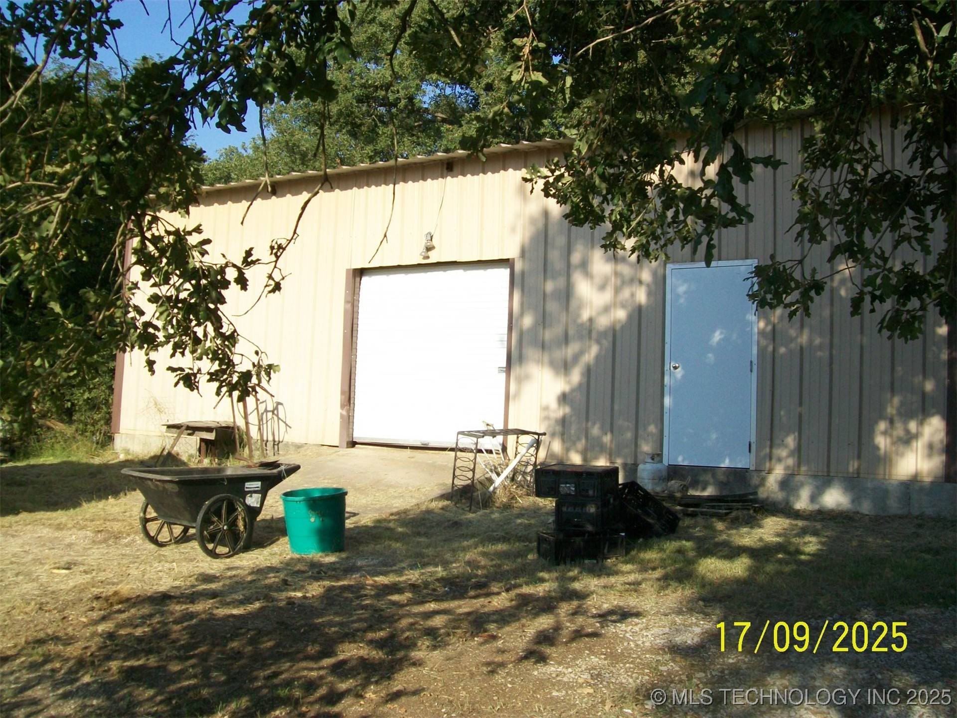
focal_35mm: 36
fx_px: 995
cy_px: 359
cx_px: 478
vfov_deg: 39.7
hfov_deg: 51.4
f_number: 4.8
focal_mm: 6
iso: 64
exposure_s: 1/250
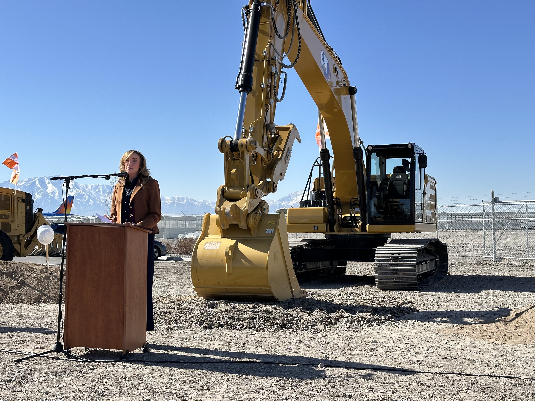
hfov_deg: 39.7
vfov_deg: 30.3
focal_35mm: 48
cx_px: 268
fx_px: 742
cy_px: 200
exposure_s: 1/4184
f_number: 1.78
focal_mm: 6.86
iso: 64
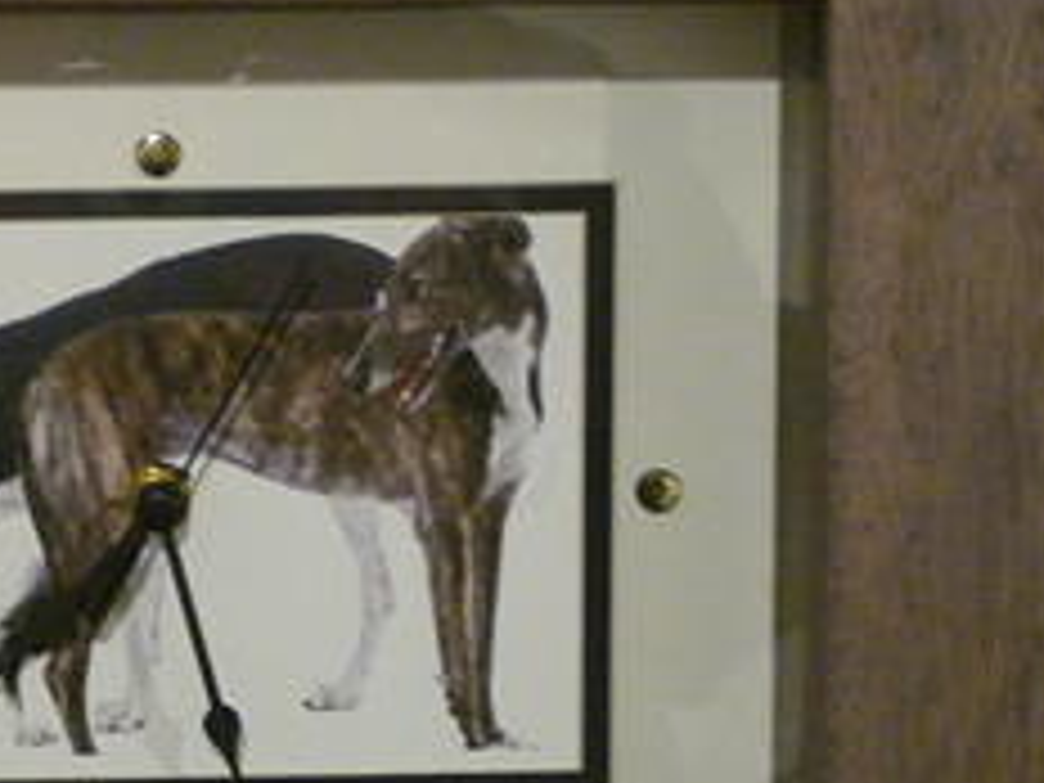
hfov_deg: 24.0
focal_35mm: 80
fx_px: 2413
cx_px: 180
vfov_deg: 18.4
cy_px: 495
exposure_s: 1/15
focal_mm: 5.2
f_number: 3.3
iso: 400
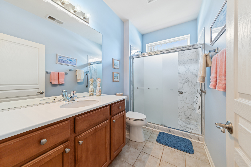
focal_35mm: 12
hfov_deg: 112.6
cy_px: 84
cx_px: 126
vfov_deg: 90.0
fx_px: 84
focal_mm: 12
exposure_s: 1/6
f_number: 10
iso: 160
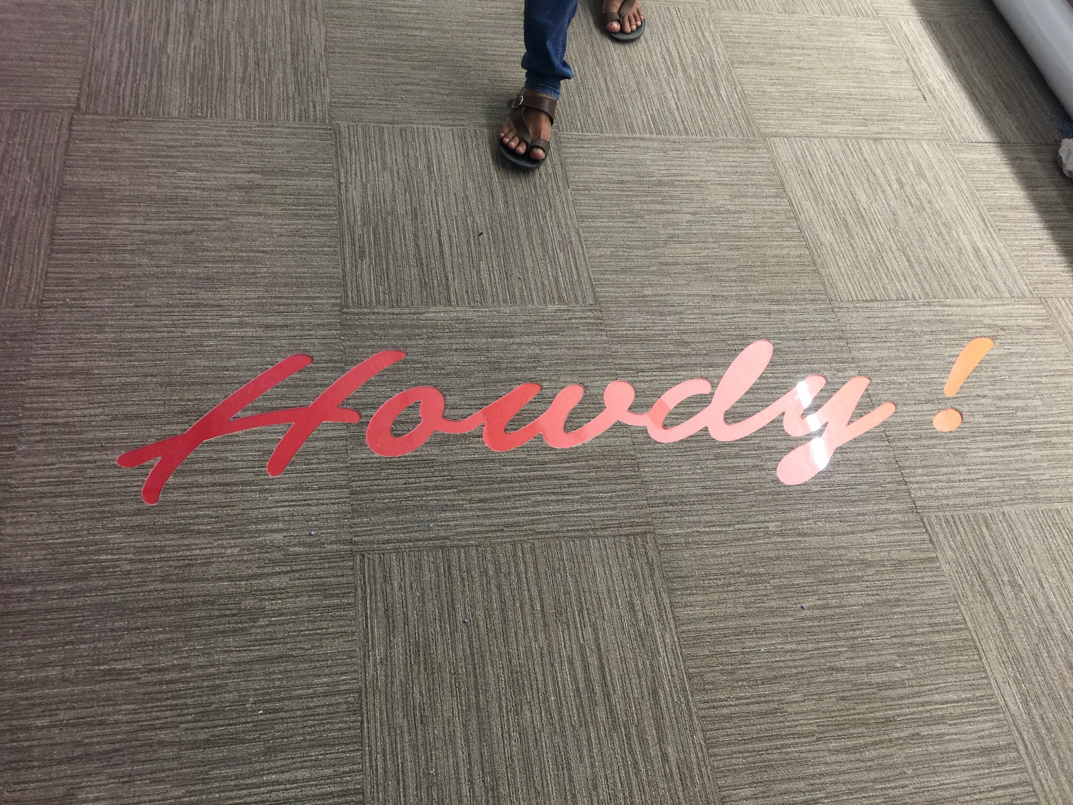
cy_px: 402
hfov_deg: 61.7
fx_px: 899
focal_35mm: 29
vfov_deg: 48.2
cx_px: 536
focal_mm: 4.15
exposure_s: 1/17
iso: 50
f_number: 2.2
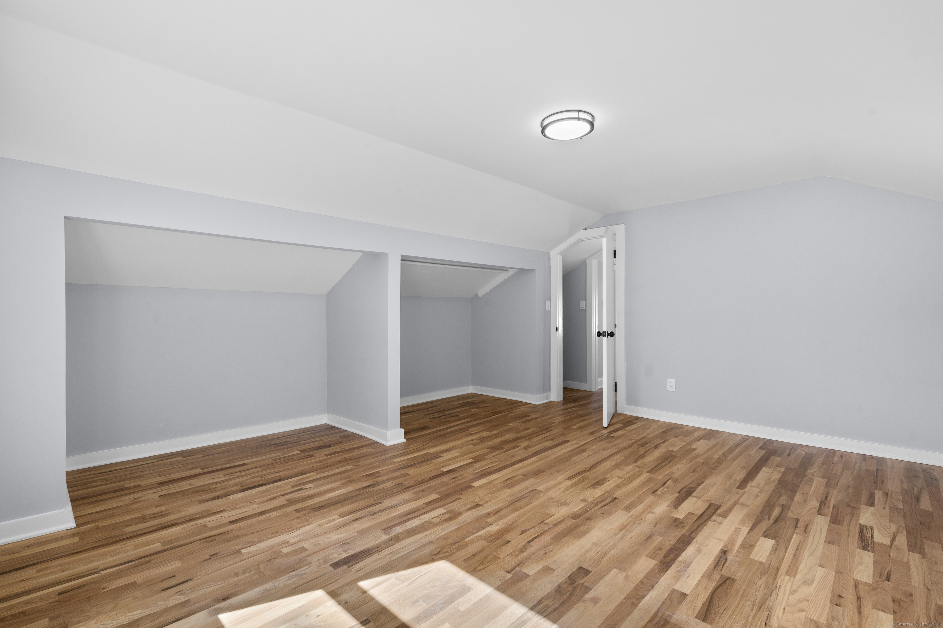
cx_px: 472
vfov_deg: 73.7
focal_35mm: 16
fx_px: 419
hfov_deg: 96.7
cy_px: 314
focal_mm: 16
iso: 200
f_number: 9
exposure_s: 1/10
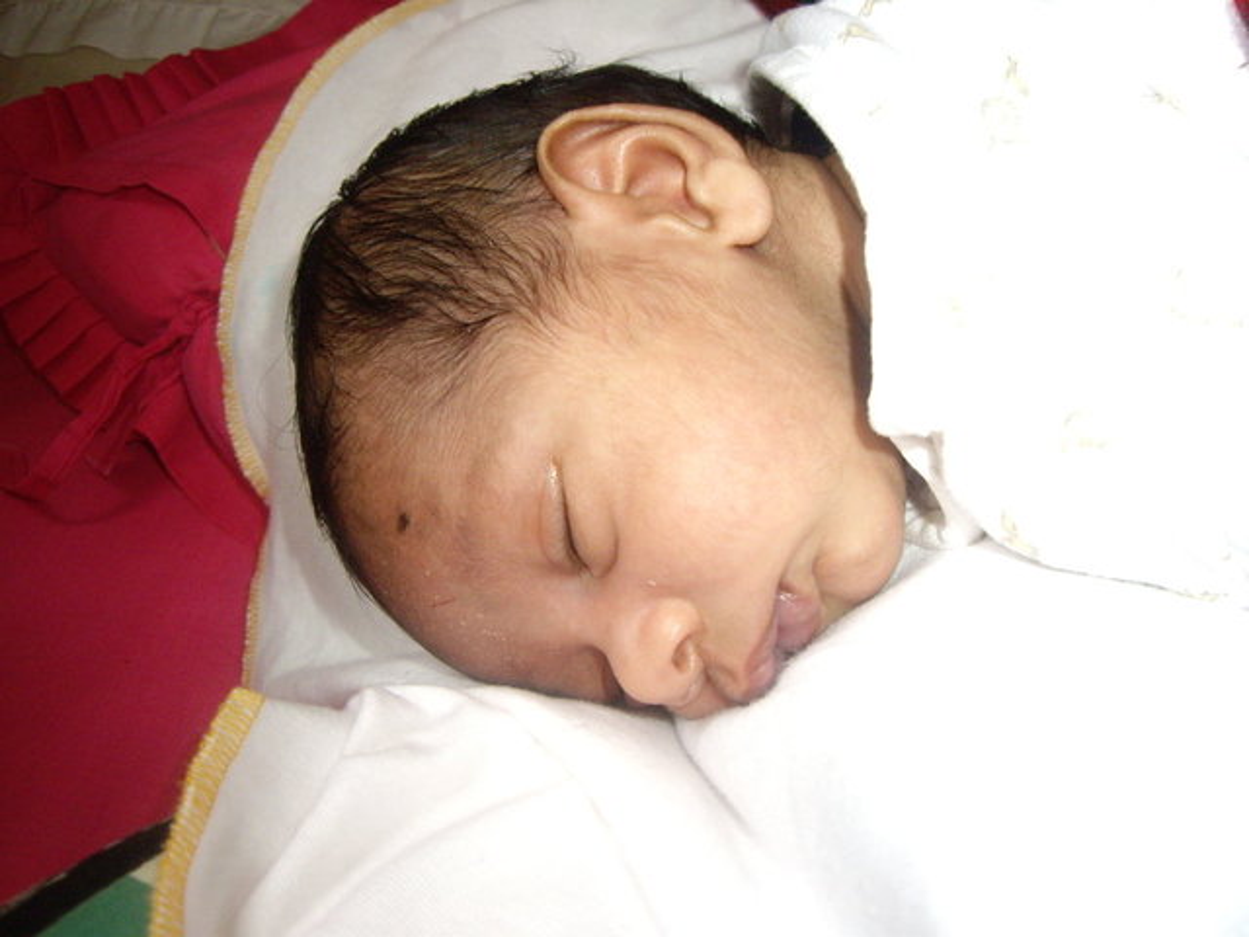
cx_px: 624
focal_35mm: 38
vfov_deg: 37.7
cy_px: 468
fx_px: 1371
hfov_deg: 49.0
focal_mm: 6.2
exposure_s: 1/80
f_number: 2.7
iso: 200
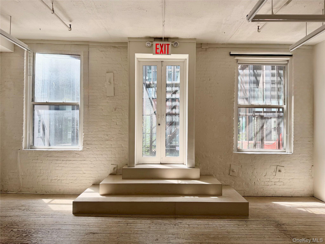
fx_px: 225
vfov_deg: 56.8
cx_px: 162
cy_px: 122
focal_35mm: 24
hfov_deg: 71.6
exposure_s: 1/571
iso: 100
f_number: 1.78
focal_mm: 6.76
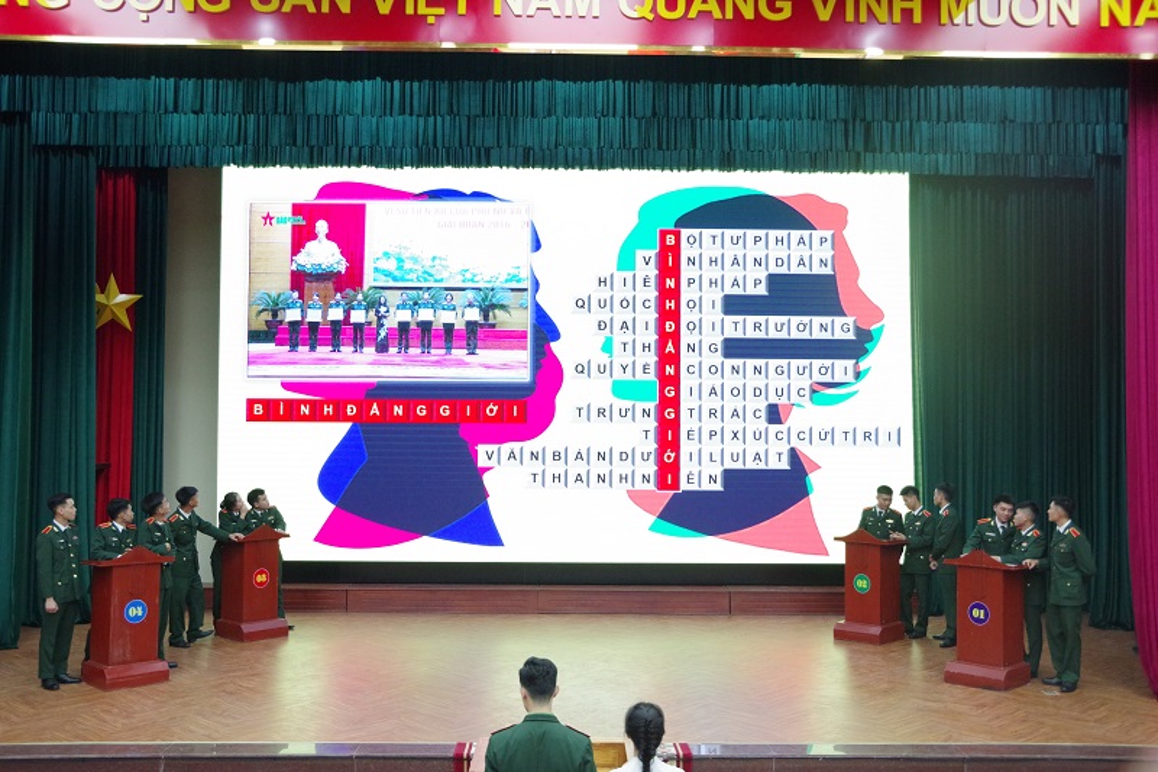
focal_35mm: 36
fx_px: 1158
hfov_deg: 53.1
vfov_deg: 36.9
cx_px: 579
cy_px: 386
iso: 4000
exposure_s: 1/160
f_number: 4.5
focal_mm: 24
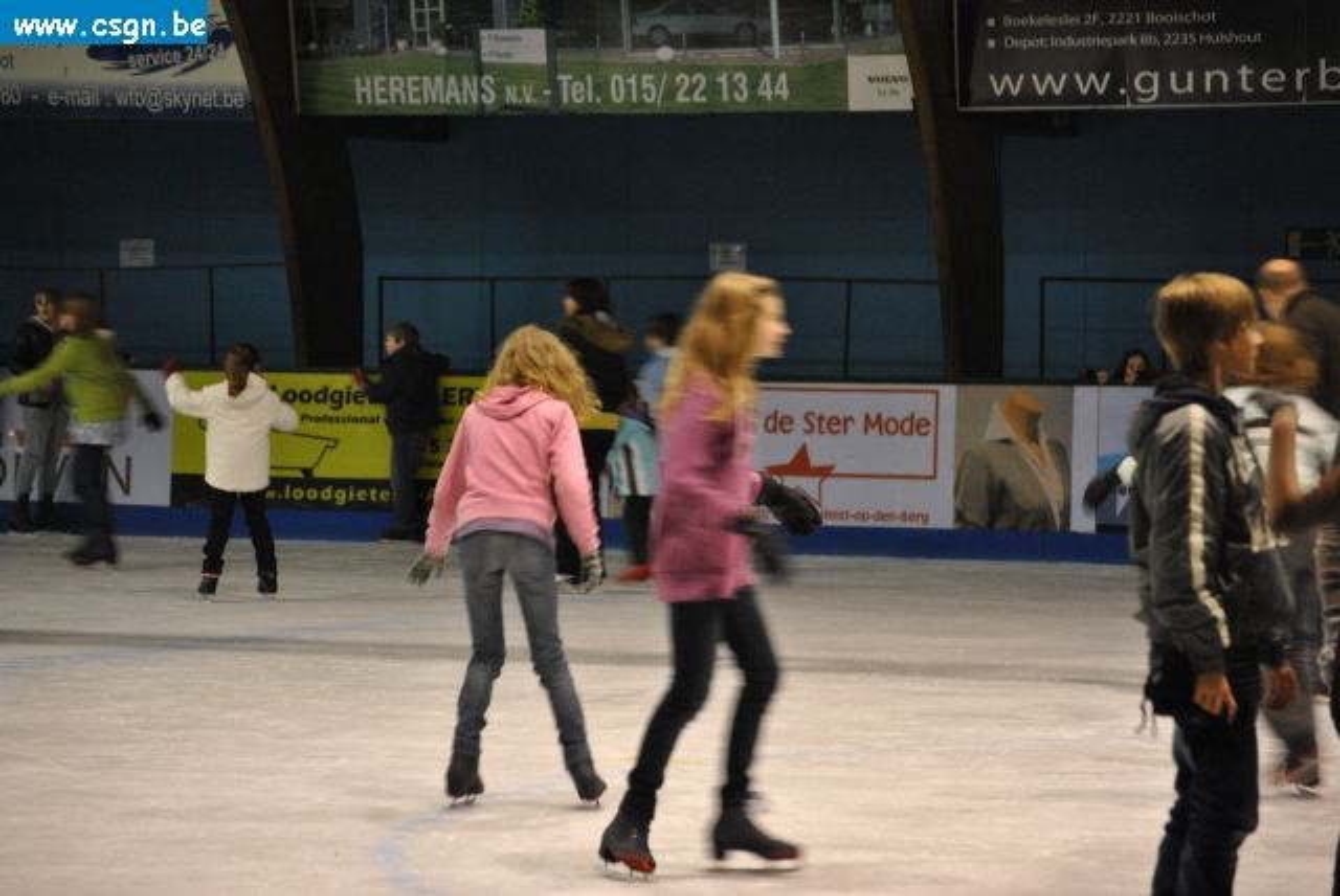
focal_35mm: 129
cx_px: 670
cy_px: 448
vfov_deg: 10.7
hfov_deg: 15.9
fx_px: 4806
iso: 800
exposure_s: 1/25
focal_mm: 86
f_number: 4.2
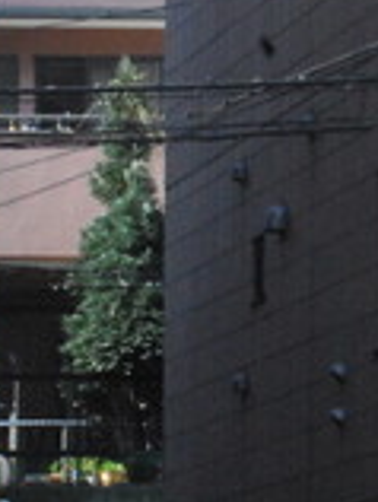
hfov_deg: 4.9
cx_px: 975
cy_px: 378
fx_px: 4240
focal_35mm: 292
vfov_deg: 6.8
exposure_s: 1/90
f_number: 22
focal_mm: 50
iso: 1600
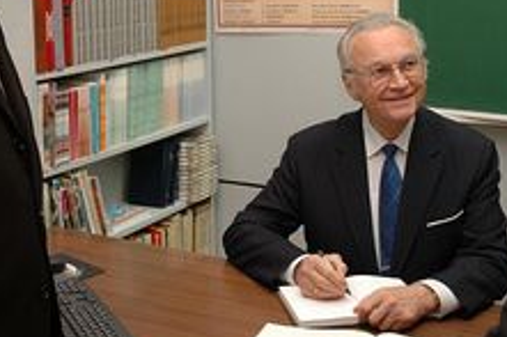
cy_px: 125
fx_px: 915
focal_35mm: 65
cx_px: 150
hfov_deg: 30.6
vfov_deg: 20.8
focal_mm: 24
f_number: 5.6
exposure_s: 1/40
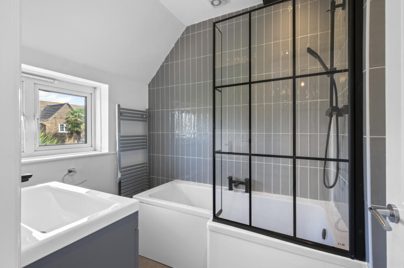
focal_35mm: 16
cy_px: 134
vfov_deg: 73.7
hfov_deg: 96.8
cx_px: 202
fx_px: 179
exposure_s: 1/1.67
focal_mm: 16
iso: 200
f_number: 16
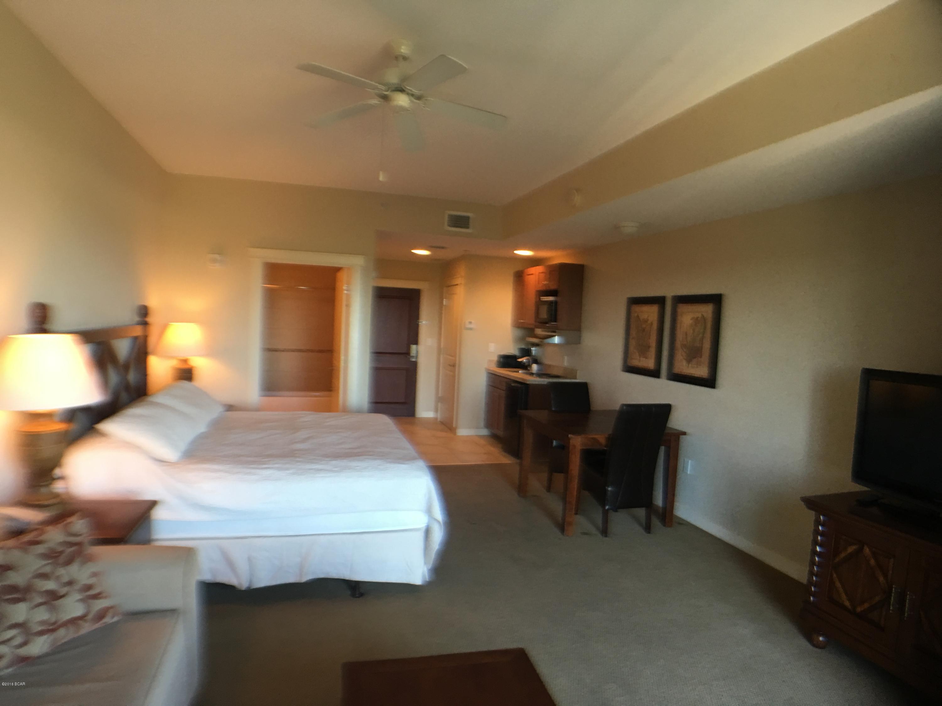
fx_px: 789
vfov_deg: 48.2
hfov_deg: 61.7
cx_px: 471
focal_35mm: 29
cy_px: 353
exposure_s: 1/15
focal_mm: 4.15
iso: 40
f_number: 2.2
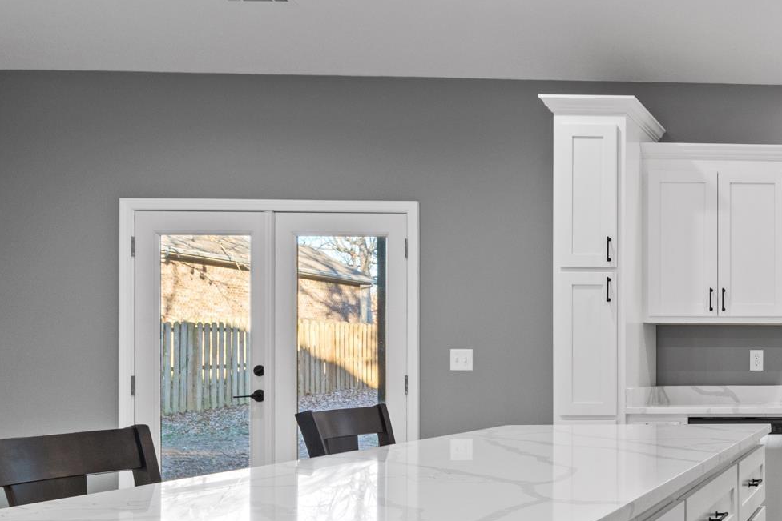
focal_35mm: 43
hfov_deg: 35.1
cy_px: 371
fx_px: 935
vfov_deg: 30.8
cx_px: 955
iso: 200
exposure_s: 1/2
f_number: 9
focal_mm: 11.2
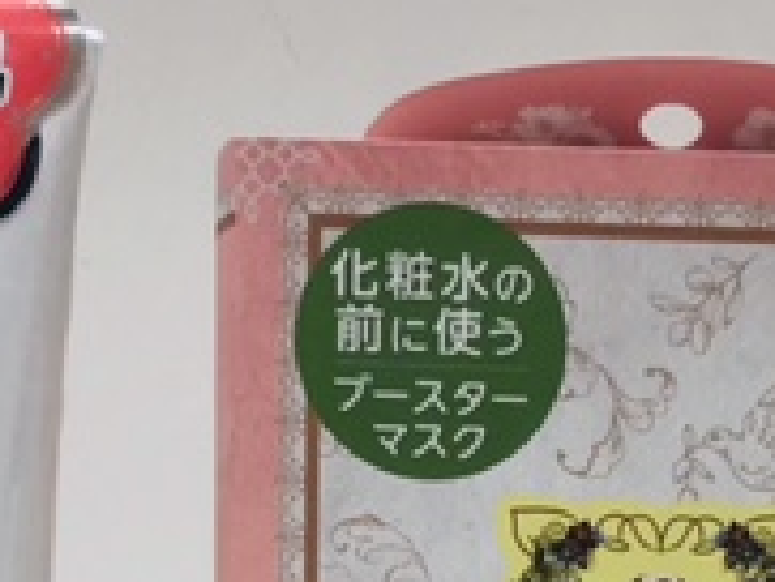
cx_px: 677
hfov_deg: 19.5
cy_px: 869
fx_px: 2218
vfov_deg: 14.0
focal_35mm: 99
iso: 20
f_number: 1.8
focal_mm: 3.99
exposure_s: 1/155
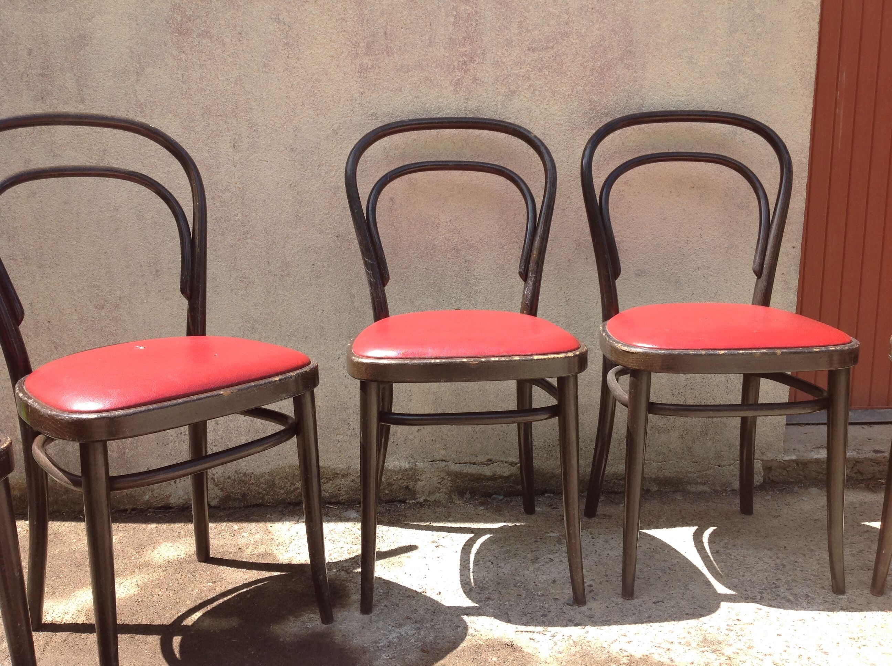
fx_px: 901
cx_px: 446
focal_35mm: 35
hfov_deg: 52.7
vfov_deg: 40.6
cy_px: 333
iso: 50
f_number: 2.4
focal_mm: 4.28
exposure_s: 1/657
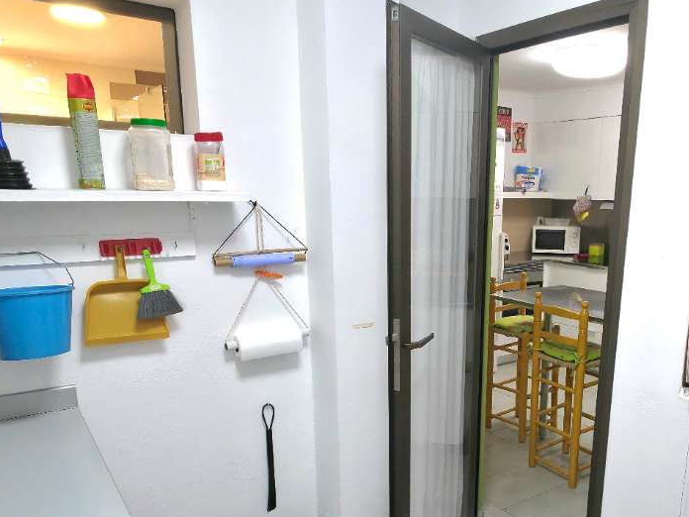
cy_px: 342
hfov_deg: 62.4
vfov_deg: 48.9
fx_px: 557
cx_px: 438
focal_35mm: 28
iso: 100
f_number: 1.9
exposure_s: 1/33.4
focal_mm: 2.2
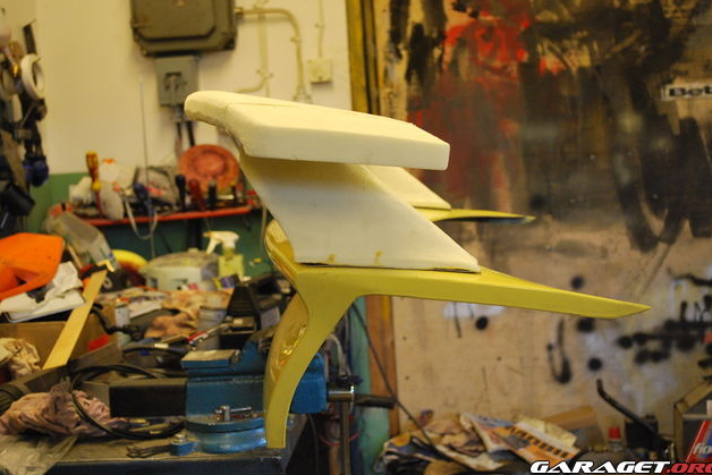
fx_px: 1029
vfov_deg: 26.0
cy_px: 236
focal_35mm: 52
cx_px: 362
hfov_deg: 38.2
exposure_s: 1/25
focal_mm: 34
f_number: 5
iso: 800
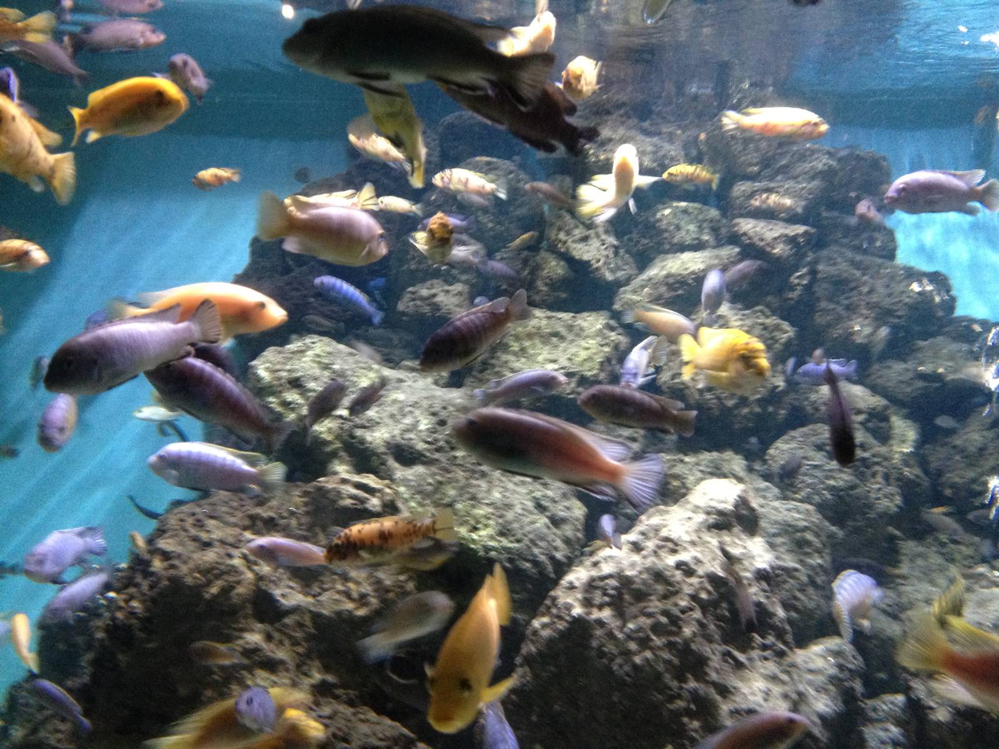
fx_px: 1010
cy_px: 374
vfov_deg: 40.7
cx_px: 500
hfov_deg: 52.6
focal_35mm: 35
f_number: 2.4
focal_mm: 4.28
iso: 320
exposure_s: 1/20
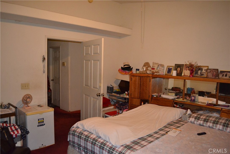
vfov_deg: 47.9
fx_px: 173
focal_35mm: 27
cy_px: 77
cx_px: 115
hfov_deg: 67.4
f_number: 3.5
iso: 3200
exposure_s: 1/60
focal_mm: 18
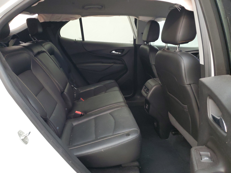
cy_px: 86
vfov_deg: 53.1
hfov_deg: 67.3
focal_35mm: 26
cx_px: 116
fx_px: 174
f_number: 1.5
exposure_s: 1/60.2
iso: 238
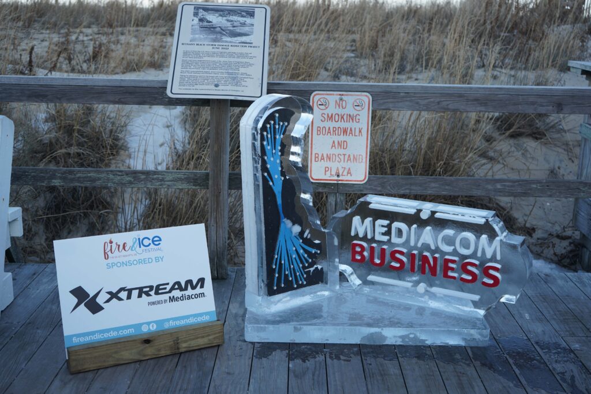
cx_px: 296
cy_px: 197
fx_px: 690
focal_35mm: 42
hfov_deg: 46.4
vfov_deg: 31.9
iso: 100
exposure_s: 1/160
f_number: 4.5
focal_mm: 42
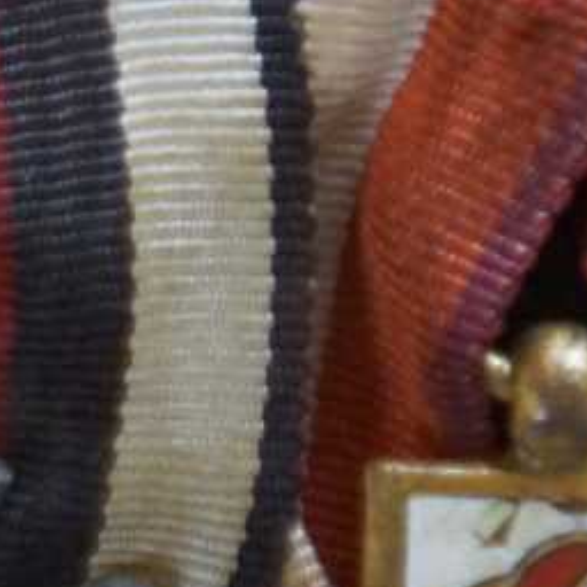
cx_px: -699
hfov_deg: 1.3
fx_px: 25747
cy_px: 420
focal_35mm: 1342
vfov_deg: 1.3
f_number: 6.3
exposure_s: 1/50
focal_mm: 150
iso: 1600
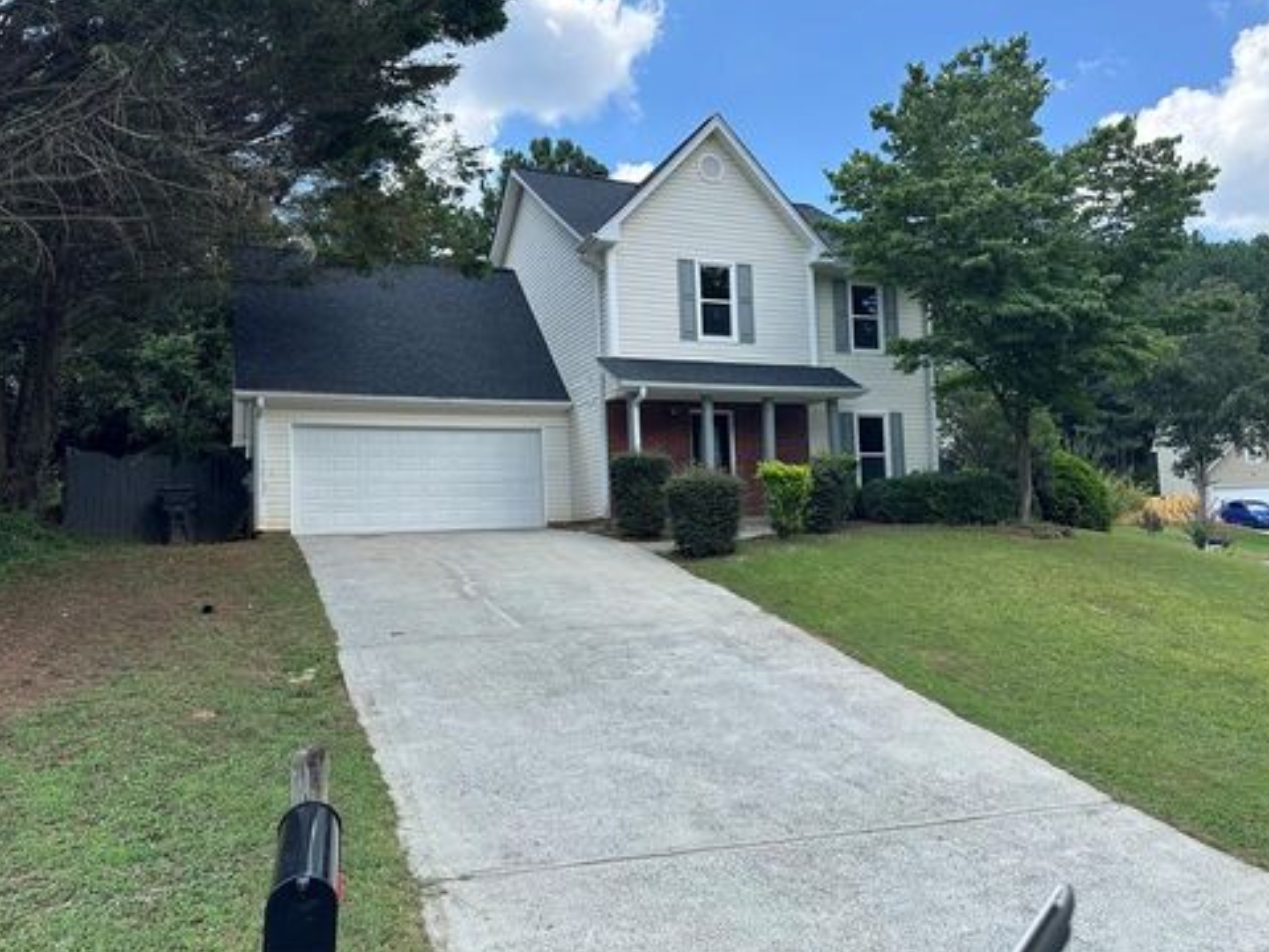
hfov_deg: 69.4
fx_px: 916
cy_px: 464
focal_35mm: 25
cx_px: 634
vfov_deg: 54.9
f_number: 1.78
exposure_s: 1/1562
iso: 80
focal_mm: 6.86
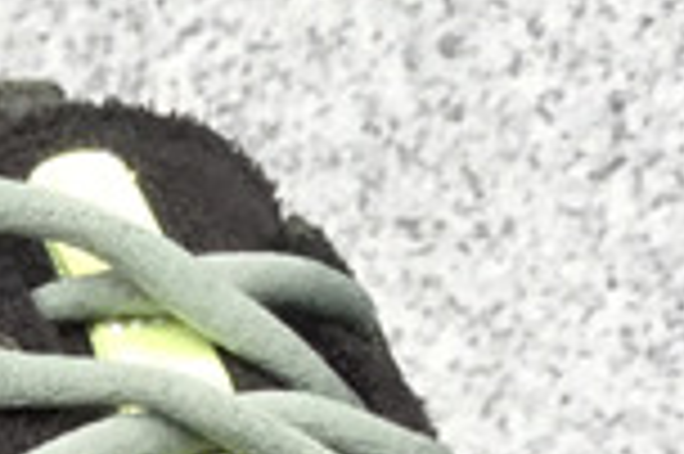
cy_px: 1499
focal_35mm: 191
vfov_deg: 6.4
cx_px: -364
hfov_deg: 10.4
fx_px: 3625
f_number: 2.4
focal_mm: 3.3
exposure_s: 1/100
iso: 40
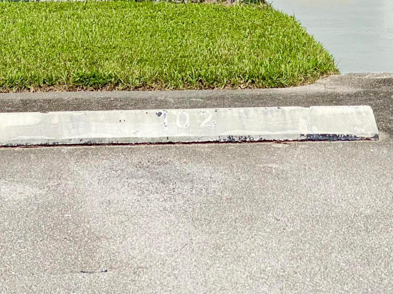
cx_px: 246
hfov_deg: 16.0
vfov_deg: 11.9
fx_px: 1396
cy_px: -8
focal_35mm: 123
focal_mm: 6
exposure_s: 1/2283
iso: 20
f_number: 2
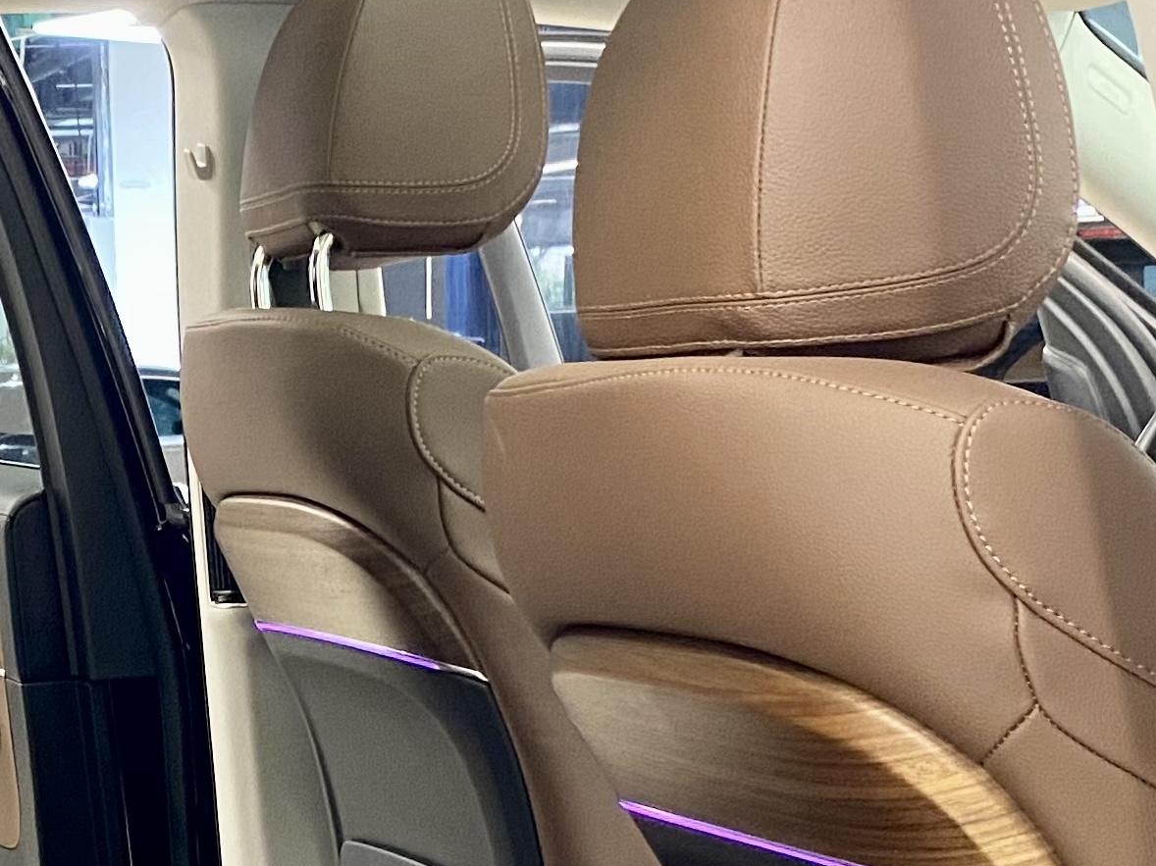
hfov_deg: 21.2
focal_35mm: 89
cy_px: 845
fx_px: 2972
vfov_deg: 16.3
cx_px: -31
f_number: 1.8
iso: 320
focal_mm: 4.25
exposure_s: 1/50
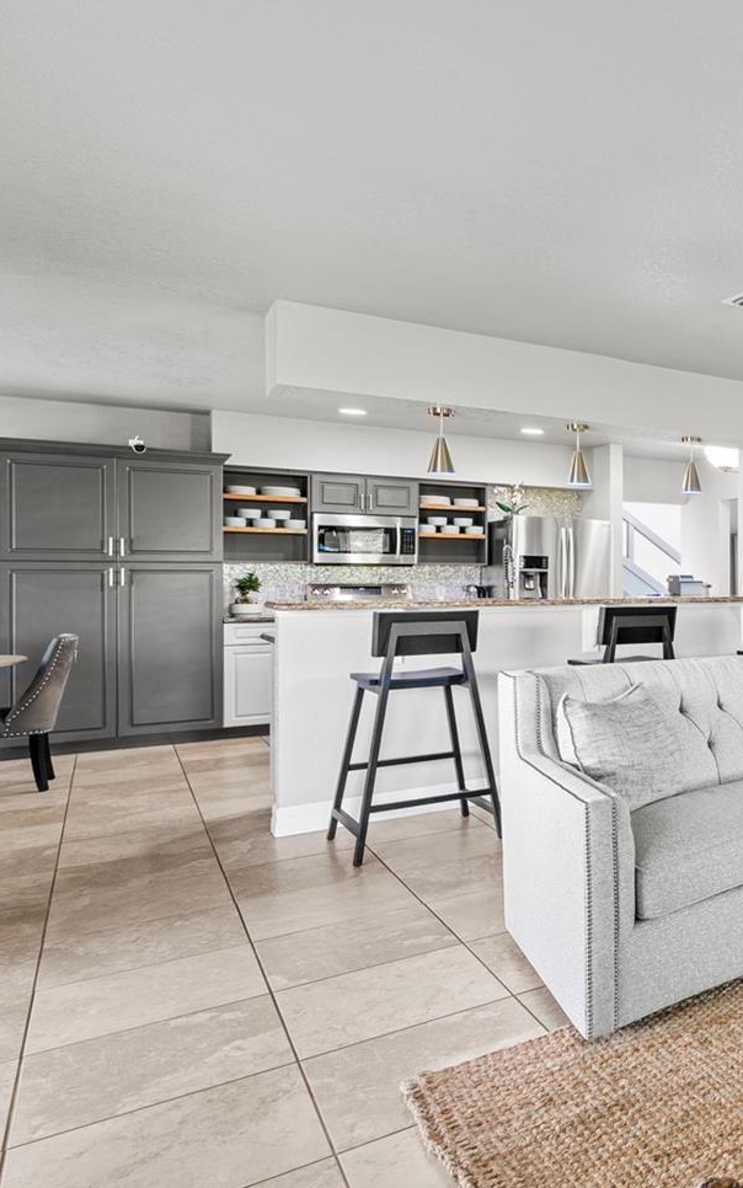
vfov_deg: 66.8
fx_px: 902
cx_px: 967
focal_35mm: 28
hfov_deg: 33.1
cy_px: 589
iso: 100
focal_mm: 16.5
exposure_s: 2
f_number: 8
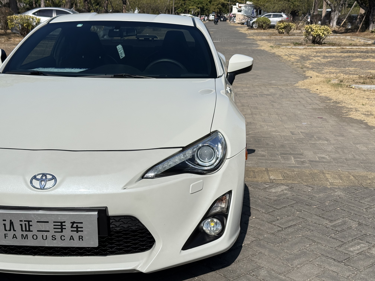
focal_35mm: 48
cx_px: 188
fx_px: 520
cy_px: 140
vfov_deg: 30.3
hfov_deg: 39.7
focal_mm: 6.76
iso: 80
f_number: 1.78
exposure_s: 1/9901
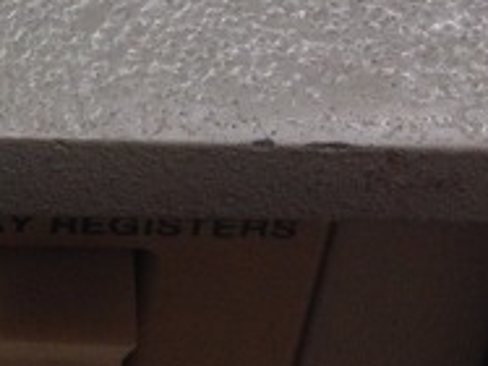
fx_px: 2705
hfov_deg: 9.6
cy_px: -204
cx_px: -485
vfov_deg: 7.6
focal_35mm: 192
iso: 50
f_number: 2.4
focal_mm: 4.28
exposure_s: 1/30
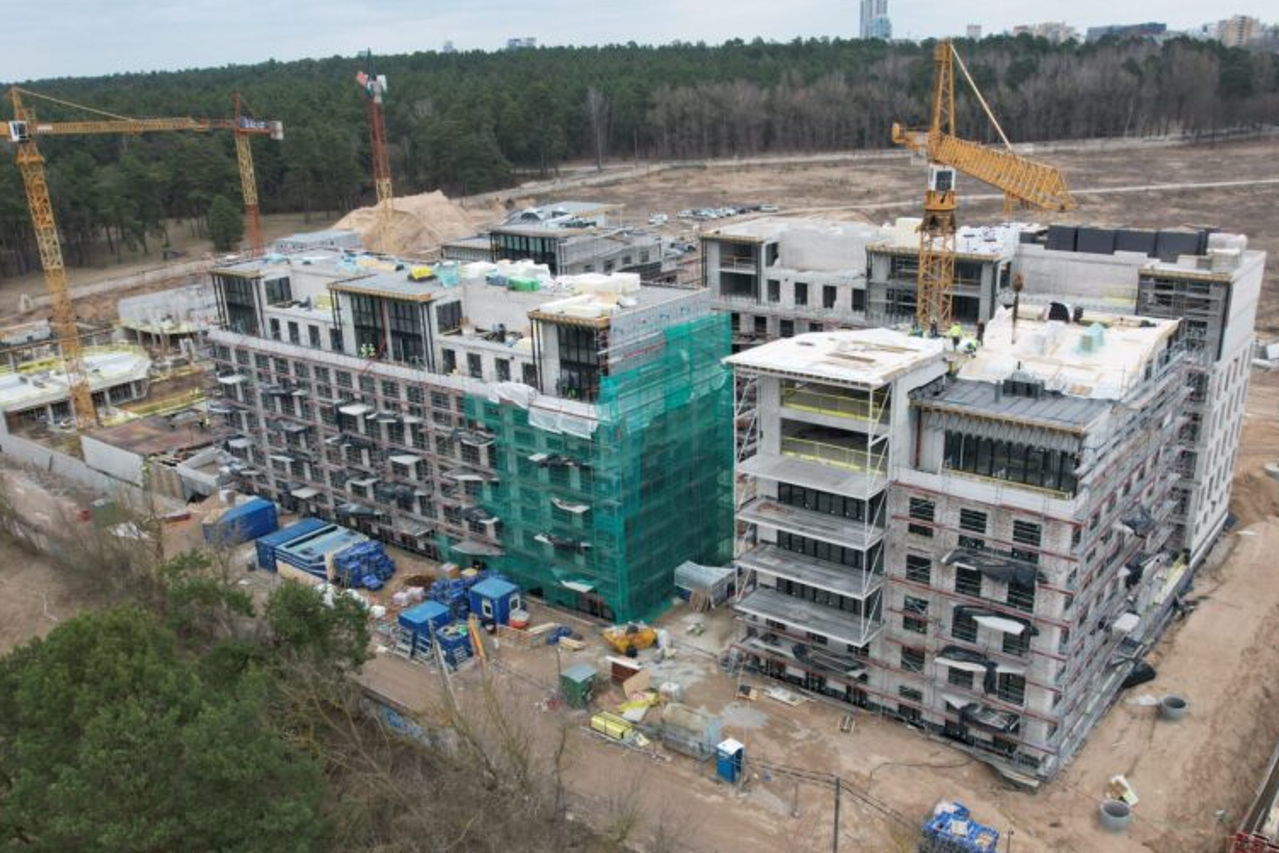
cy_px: 491
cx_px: 649
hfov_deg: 61.9
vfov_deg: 43.5
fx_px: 1066
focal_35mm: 30
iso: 150
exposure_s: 1/400
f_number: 2.8
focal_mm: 8.38
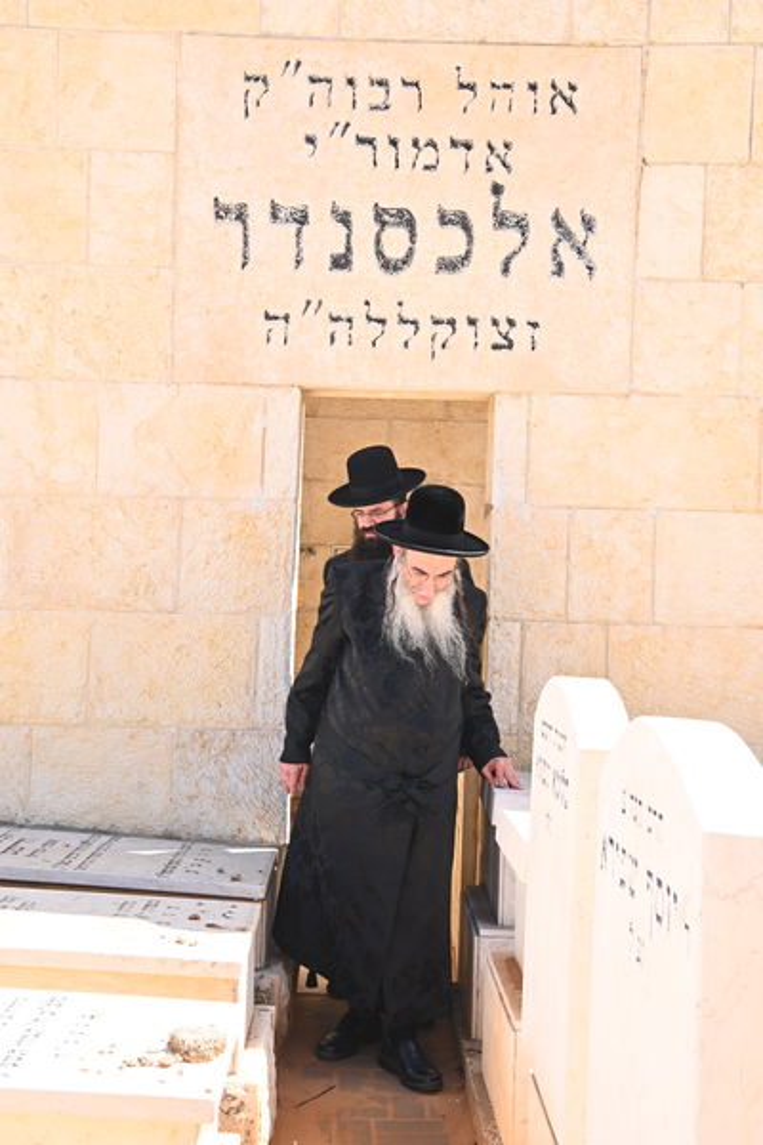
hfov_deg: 28.1
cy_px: 572
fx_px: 1526
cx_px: 382
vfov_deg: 41.1
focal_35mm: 48
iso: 1250
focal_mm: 48
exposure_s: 1/320
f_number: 16
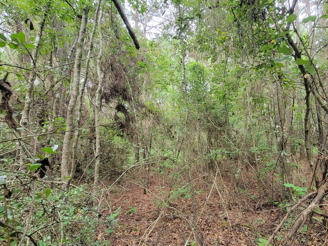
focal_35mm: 17
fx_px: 161
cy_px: 131
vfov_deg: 74.6
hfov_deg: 89.4
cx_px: 202
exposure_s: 1/60
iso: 200
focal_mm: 2.2
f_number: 2.2
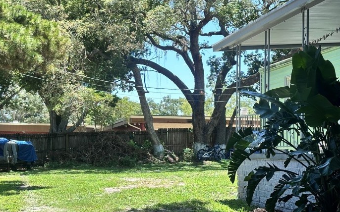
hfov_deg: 27.1
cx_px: 134
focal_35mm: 76
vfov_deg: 17.1
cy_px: 87
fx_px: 704
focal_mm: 6.86
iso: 64
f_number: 1.78
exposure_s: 1/1030
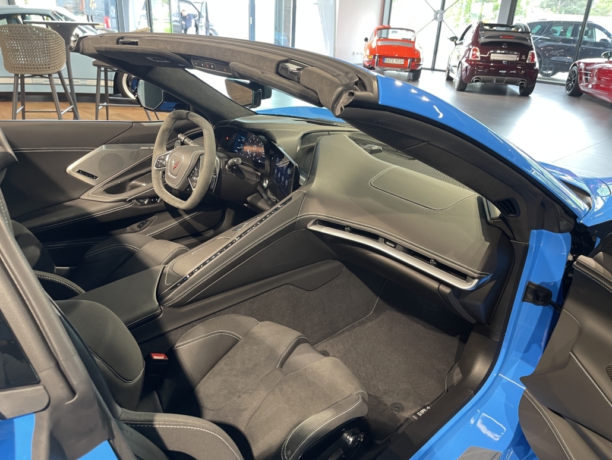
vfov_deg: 53.1
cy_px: 230
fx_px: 460
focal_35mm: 26
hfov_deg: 67.3
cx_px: 306
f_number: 1.6
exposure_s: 1/50
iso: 200
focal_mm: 5.1
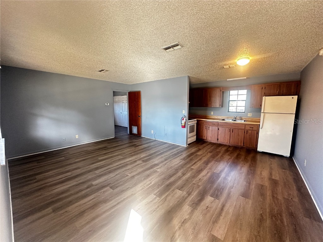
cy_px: 121
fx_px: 131
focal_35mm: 14
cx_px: 162
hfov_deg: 102.1
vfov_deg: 85.7
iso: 320
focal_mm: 2.22
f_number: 2.2
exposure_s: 1/60
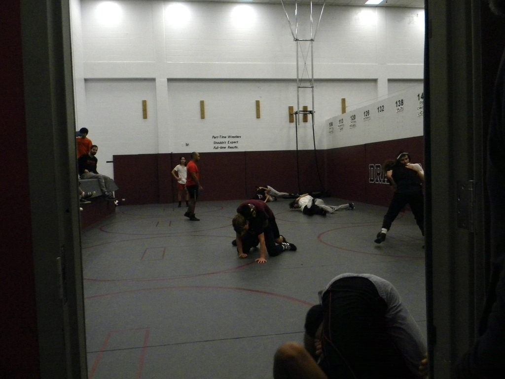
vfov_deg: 49.7
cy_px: 190
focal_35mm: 28
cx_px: 252
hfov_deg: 63.4
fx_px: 408
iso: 400
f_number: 3.5
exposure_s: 1/65.8
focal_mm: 5
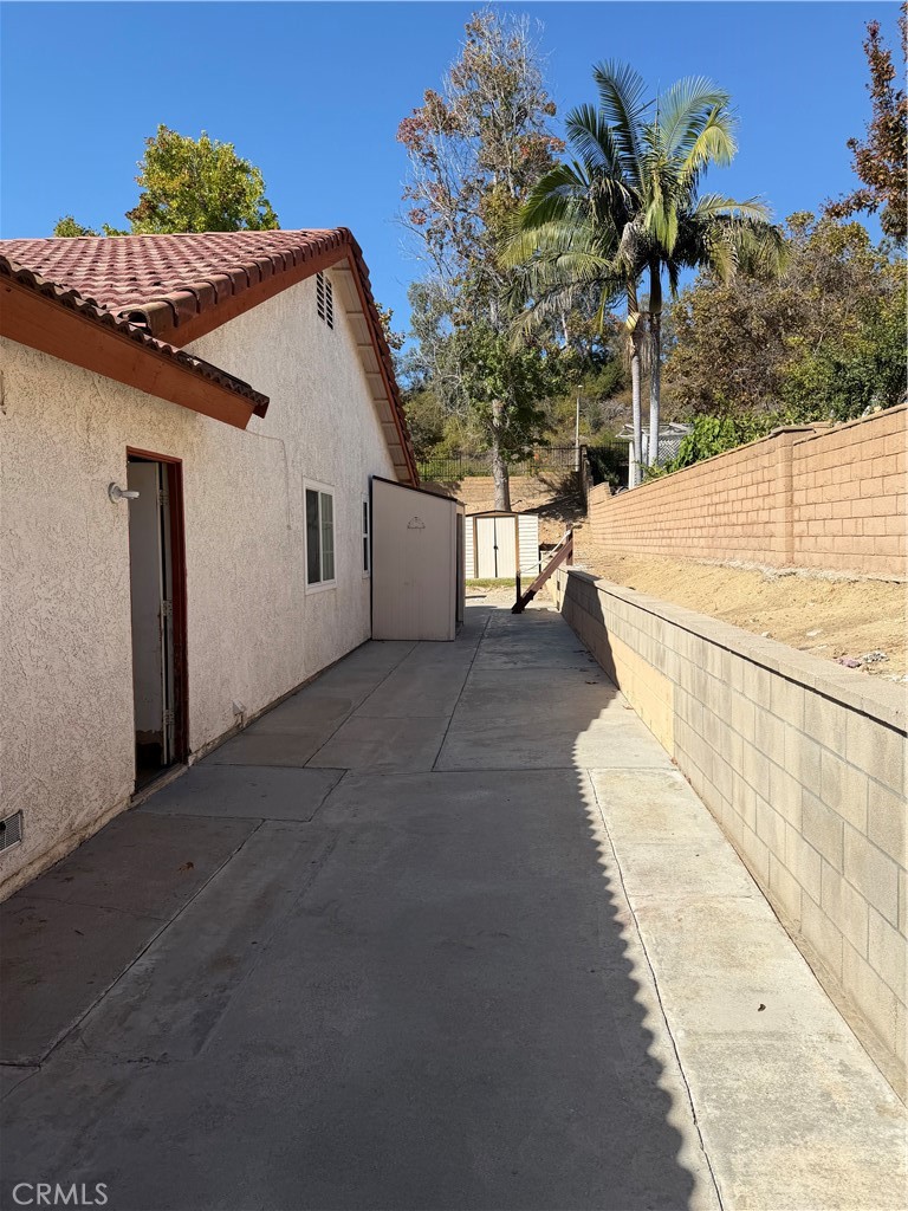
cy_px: 606
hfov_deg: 56.8
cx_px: 454
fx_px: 839
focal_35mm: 24
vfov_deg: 71.6
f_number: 1.78
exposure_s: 1/4405
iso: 80
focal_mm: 6.76
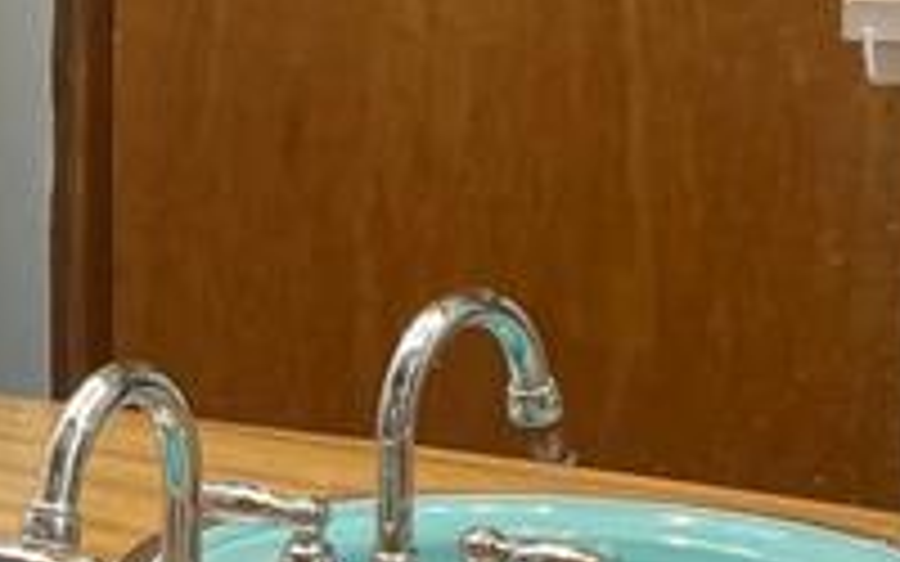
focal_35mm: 136
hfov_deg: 14.4
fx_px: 3336
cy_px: 49
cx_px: -410
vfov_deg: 9.6
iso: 80
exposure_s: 1/120
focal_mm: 5.1
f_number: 1.6
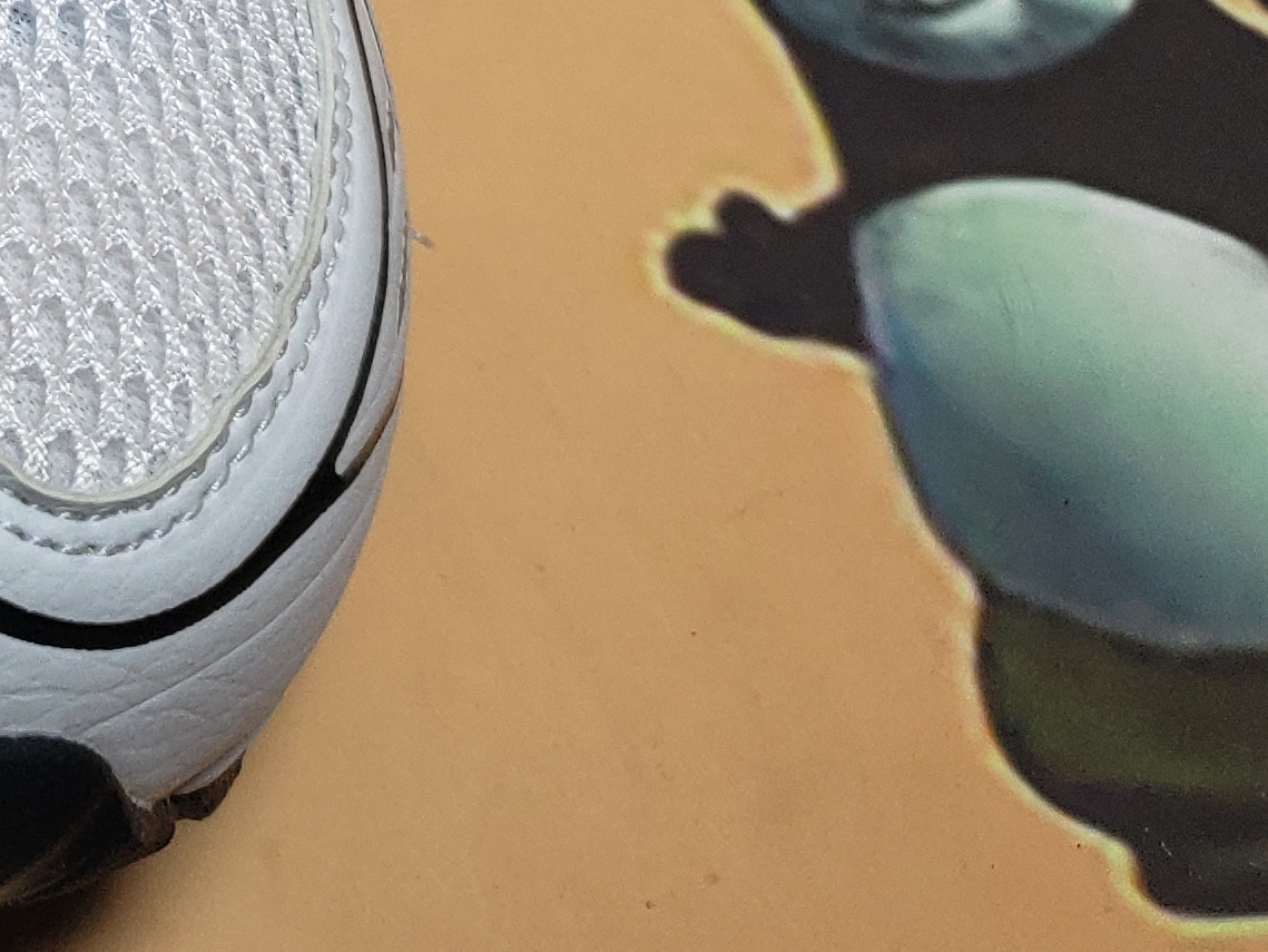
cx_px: -800
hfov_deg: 18.2
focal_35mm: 92
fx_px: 3371
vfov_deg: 14.7
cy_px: -560
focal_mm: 4.3
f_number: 1.5
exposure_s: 1/781
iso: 50
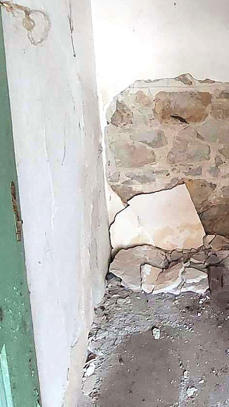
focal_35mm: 34
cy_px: 130
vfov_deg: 56.5
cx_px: 255
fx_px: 367
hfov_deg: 30.7
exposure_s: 1/25
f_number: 2.2
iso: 800
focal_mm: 1.74
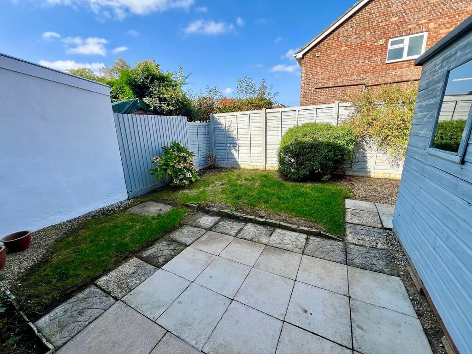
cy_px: 177
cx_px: 236
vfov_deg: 89.9
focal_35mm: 13
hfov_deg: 106.2
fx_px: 177
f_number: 1.8
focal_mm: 1.57
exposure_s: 1/396
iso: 32
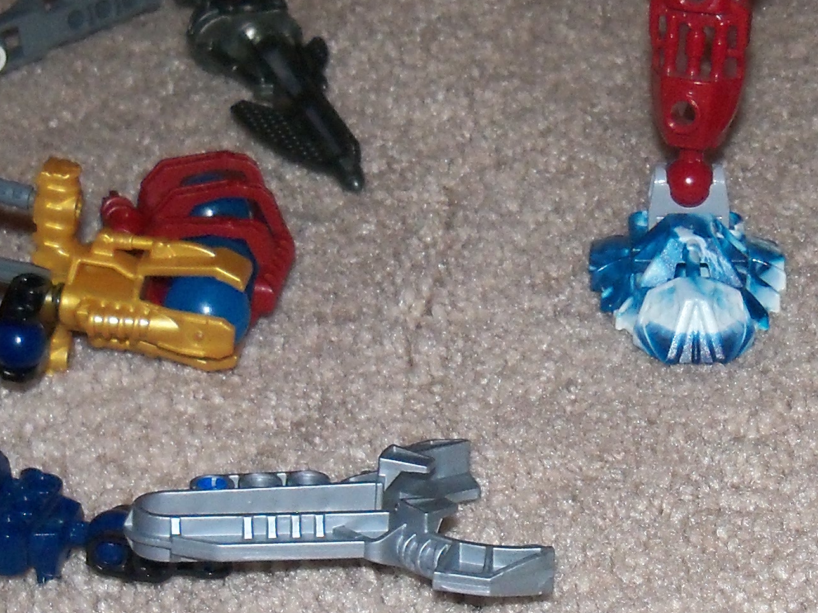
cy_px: 323
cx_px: 677
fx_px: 2339
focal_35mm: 99
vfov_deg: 14.9
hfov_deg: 19.6
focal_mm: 6.2
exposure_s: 1/30
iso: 200
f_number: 3.5
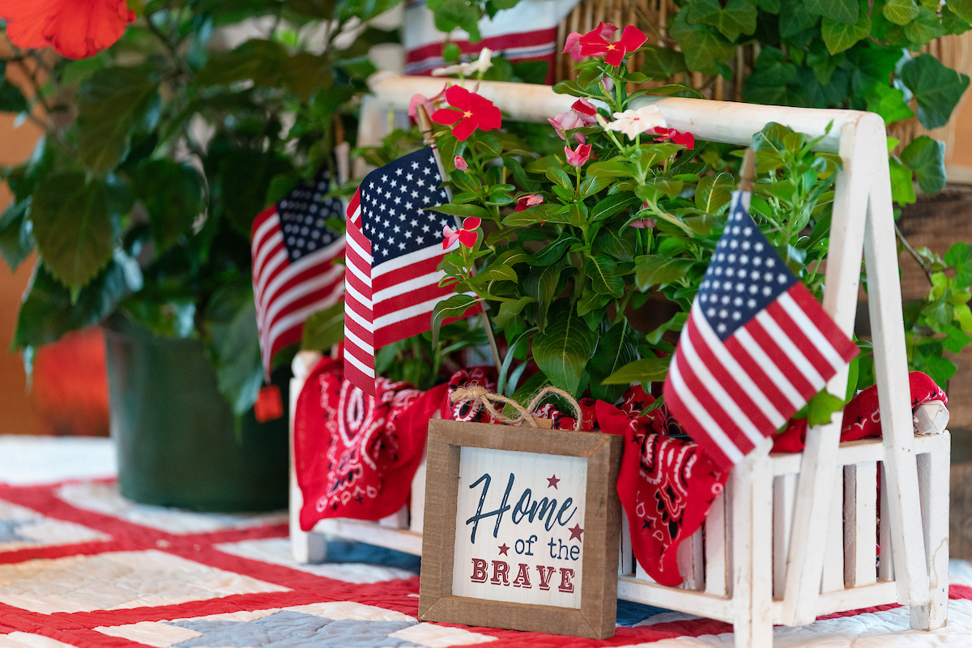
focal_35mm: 151
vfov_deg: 9.1
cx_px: 486
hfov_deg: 13.6
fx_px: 4077
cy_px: 324
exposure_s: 1/400
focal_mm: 151
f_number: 2.8
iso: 1600
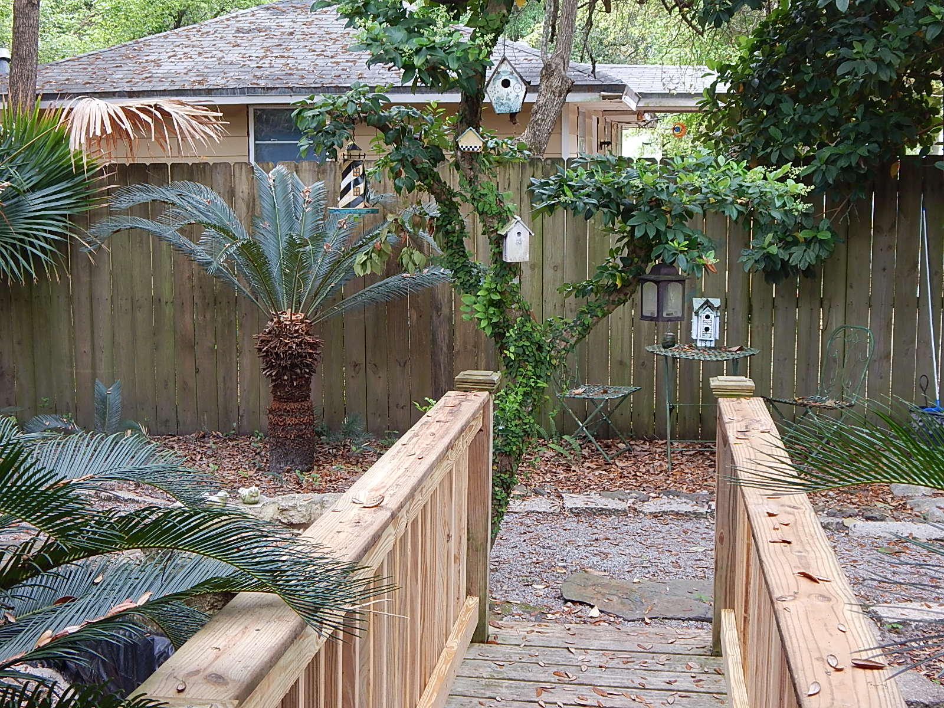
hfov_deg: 39.7
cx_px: 472
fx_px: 1309
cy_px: 354
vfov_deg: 30.3
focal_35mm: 48
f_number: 3.7
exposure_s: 1/50
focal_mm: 8.6
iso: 125
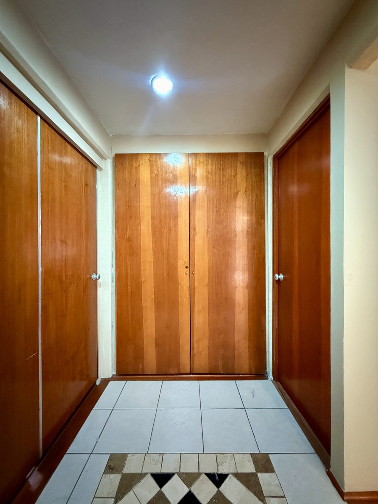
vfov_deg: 102.1
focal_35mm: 14
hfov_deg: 85.7
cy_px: 252
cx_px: 189
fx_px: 204
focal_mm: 2.22
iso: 1250
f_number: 2.2
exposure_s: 1/30
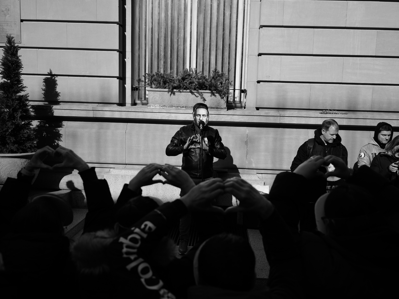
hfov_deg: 63.4
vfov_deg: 49.7
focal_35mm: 28
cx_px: 209
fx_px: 323
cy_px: 146
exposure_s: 1/1000
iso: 100
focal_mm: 25
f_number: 2.8
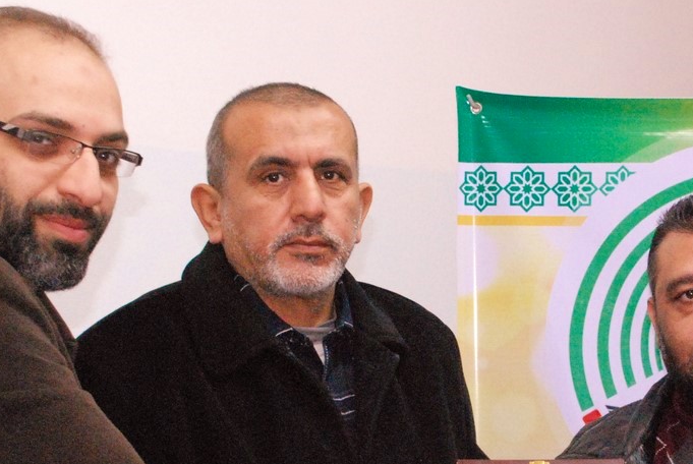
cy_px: 405
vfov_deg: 12.5
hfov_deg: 18.5
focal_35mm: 109
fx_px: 2104
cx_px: 594
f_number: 7.1
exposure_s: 1/60
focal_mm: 31
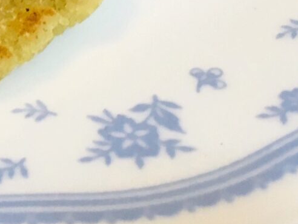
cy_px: -288
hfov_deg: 12.5
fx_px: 1300
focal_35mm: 151
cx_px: -131
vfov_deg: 9.0
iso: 100
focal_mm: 4.15
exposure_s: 1/33
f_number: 2.2
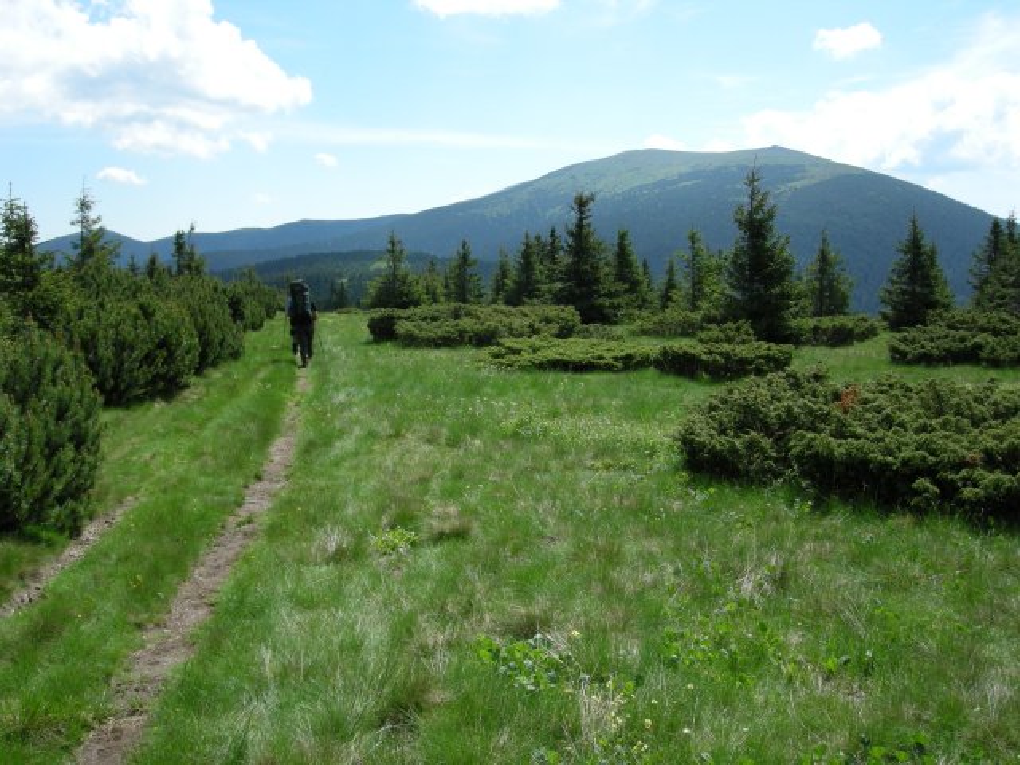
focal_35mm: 36
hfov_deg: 51.4
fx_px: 1061
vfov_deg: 39.7
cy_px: 382
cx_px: 510
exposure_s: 1/324
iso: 100
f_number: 6.1
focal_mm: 7.5
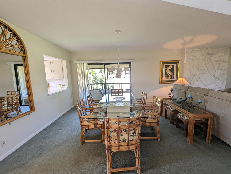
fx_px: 87
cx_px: 116
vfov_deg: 90.1
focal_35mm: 13
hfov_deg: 106.1
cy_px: 87
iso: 165
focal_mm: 1.95
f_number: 2.2
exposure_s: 1/60
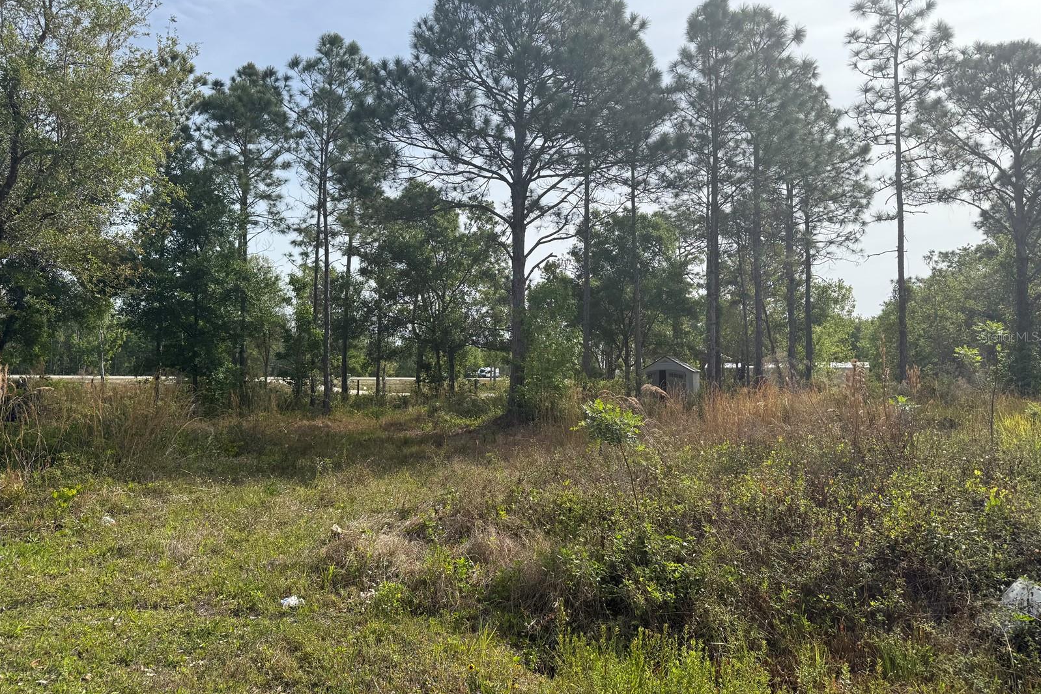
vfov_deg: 51.3
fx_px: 723
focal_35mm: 25
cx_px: 520
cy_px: 336
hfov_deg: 71.5
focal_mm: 6.76
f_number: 1.78
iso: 80
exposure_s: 1/3953
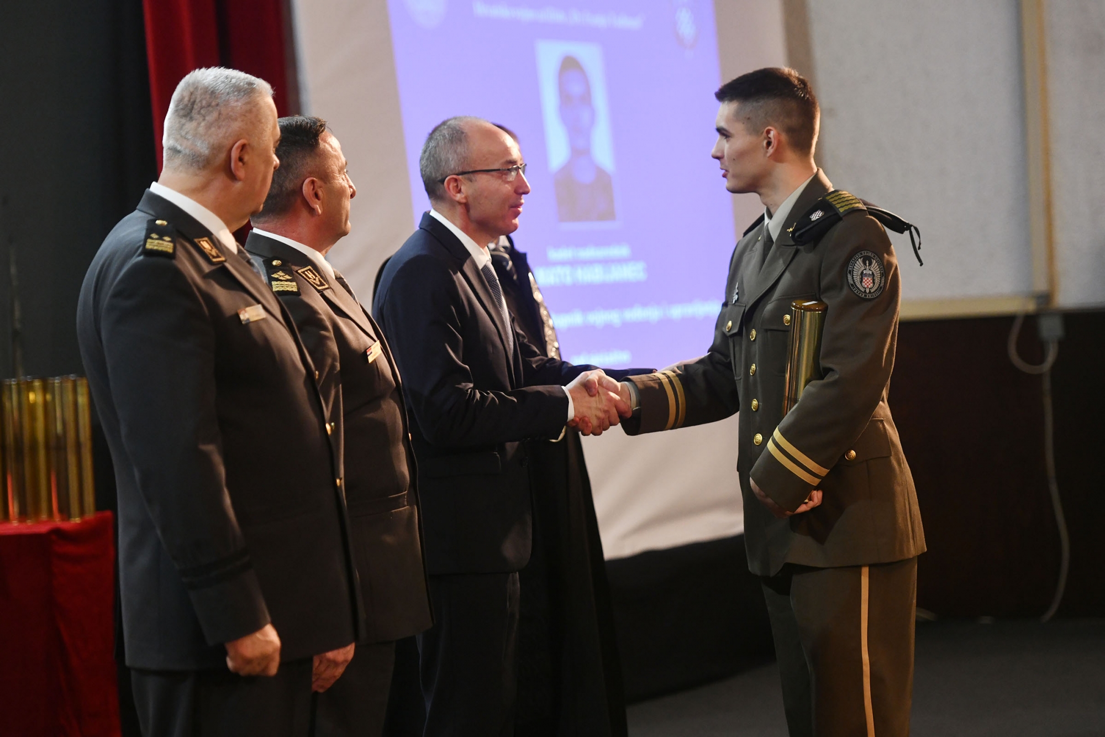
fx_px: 3683
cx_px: 552
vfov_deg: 11.4
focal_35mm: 120
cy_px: 368
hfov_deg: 17.1
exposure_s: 1/200
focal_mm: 120
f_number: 2.8
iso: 2000
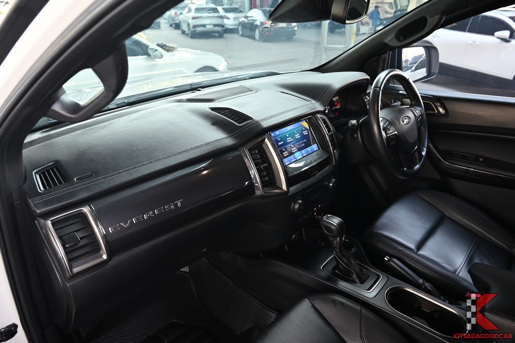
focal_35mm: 24
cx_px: 258
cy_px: 172
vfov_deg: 53.2
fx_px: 343
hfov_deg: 73.7
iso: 400
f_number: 5.6
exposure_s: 1/30
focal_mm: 24
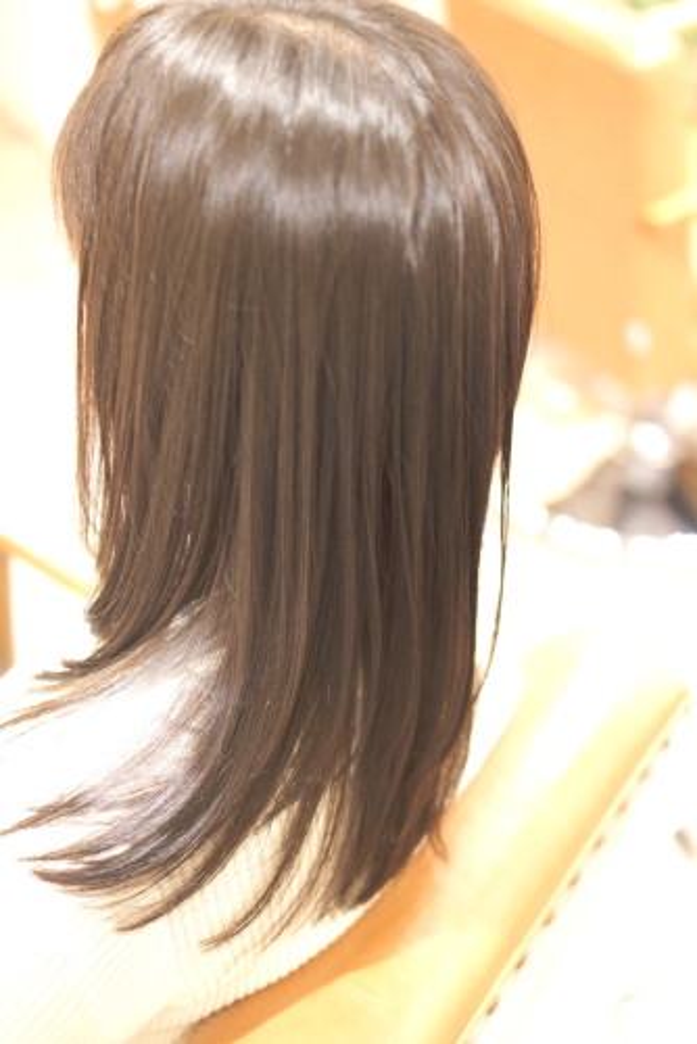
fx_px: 1522
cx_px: 348
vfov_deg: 37.8
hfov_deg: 25.8
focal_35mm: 52
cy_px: 522
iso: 800
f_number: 1.8
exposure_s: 1/60
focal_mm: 35
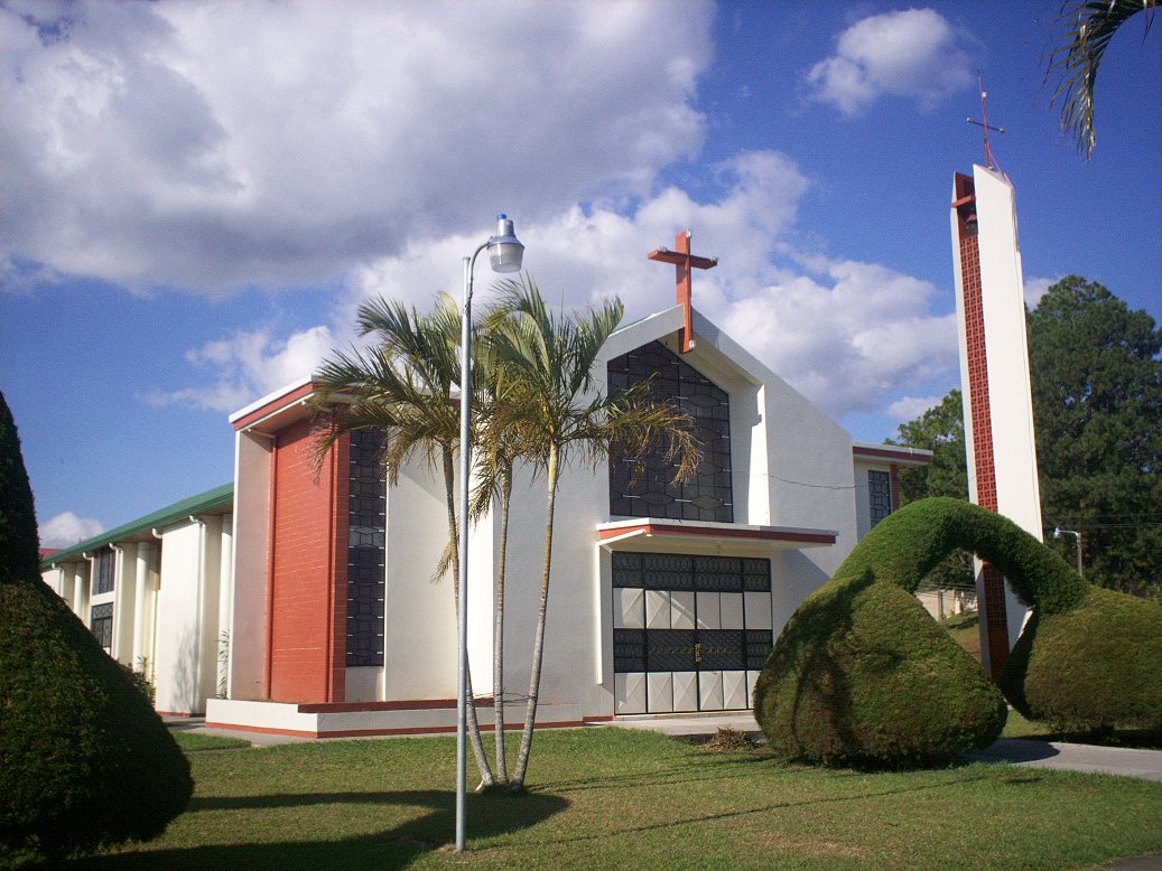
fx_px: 1209
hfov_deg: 51.3
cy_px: 436
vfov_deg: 39.7
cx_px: 581
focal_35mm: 36
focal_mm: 6
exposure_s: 1/784
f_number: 4.5
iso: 100
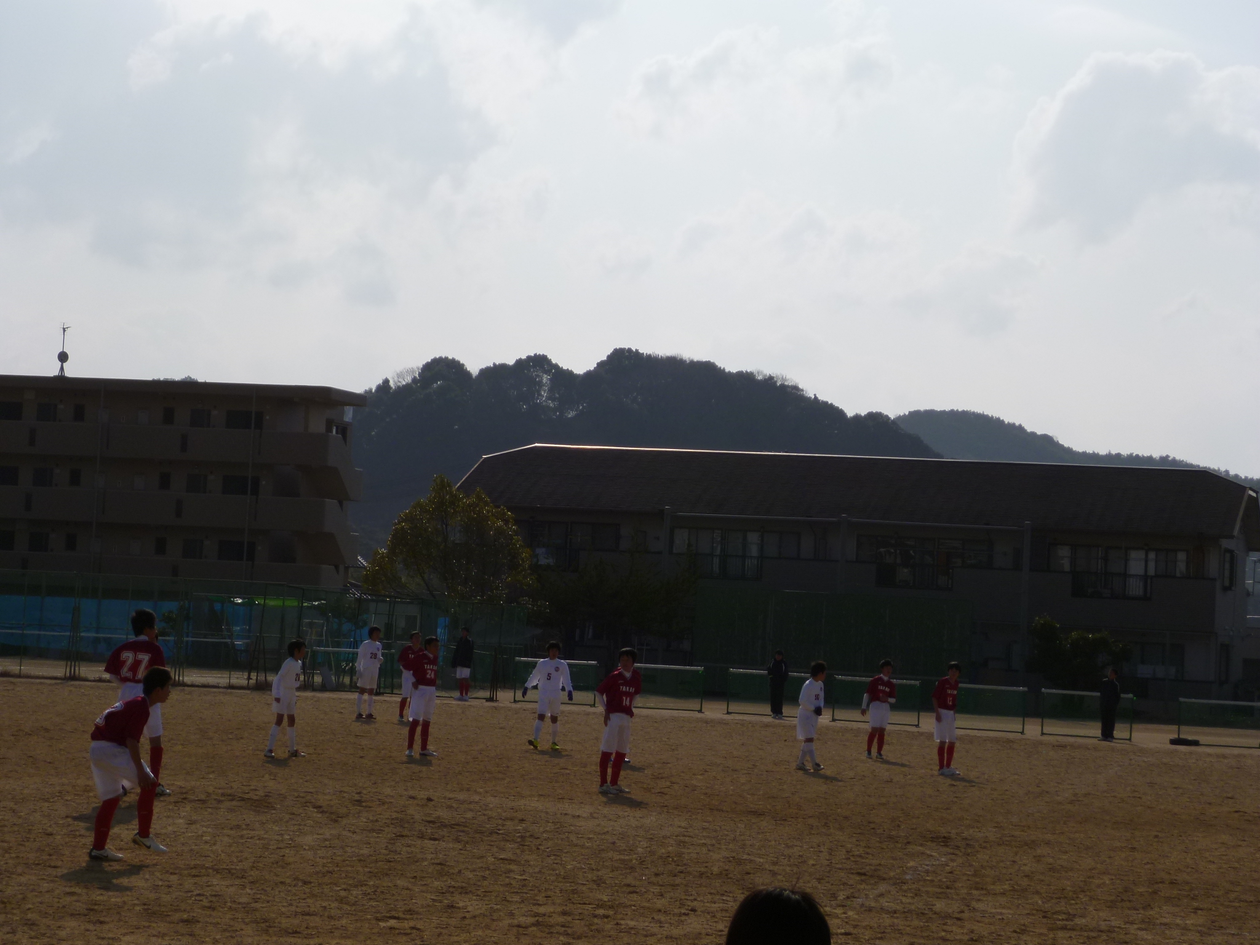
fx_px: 3458
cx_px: 630
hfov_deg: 20.7
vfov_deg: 15.6
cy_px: 472
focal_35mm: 95
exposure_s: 1/1300
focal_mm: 17
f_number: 5.7
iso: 100
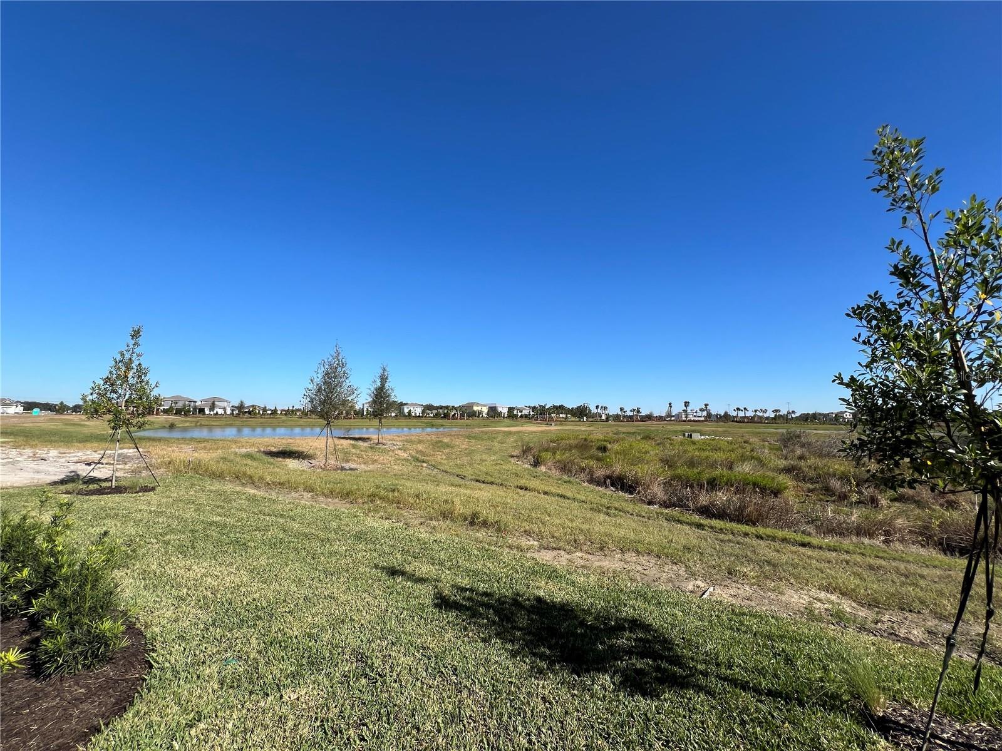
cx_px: 501
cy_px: 376
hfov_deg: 106.2
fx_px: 376
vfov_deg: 89.9
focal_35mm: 13
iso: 32
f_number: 1.8
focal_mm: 1.57
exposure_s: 1/2137
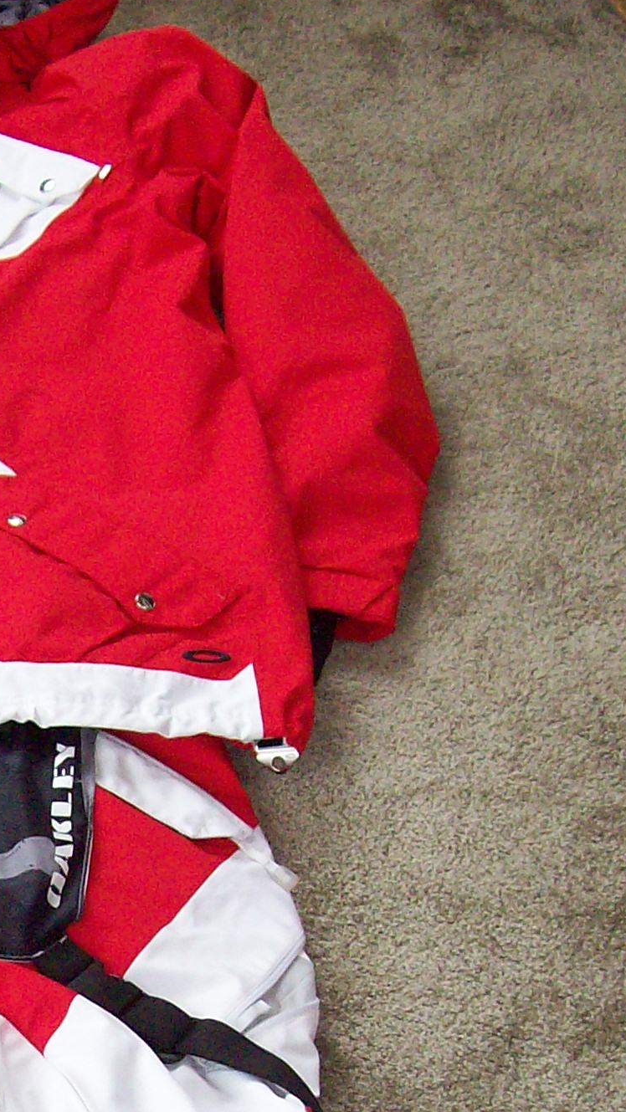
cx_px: -69
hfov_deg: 14.1
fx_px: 2478
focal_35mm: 84
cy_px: 979
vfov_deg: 24.6
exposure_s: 1/65.7
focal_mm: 6
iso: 140
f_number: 2.7
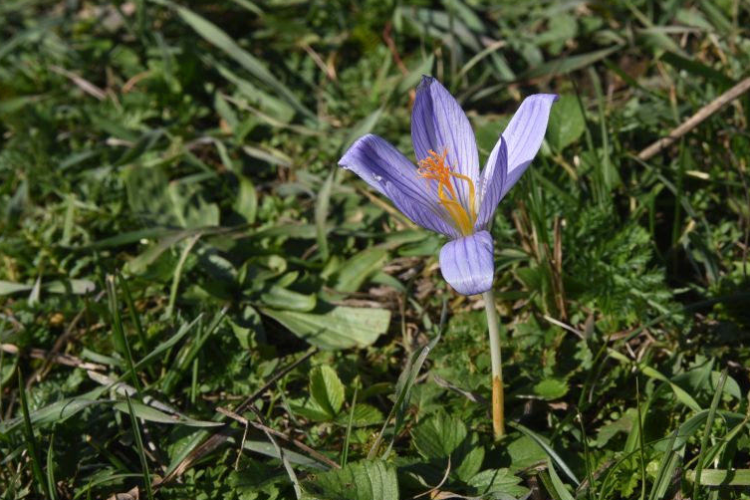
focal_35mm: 95
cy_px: 182
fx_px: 1979
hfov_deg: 21.4
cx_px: 460
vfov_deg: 14.4
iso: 125
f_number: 14
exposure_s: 1/160
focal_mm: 55
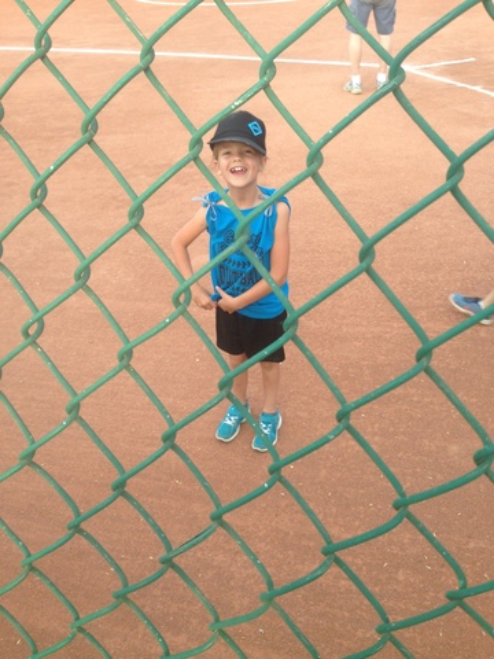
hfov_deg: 42.9
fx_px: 628
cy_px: 330
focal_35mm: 33
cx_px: 247
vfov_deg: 55.4
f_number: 2.4
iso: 64
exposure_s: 1/120
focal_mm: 4.12
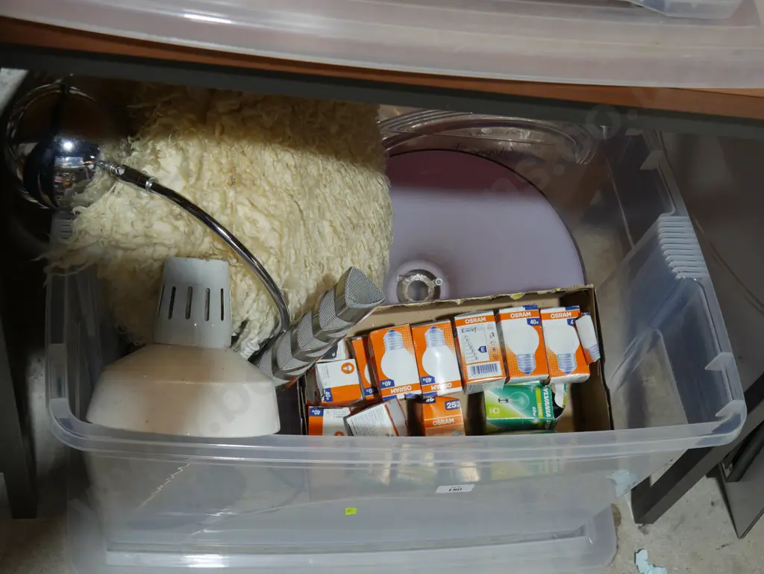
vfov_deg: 31.5
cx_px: 382
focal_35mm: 46
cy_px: 287
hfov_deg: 41.2
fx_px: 1016
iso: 320
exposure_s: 1/60
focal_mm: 23
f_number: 5.1
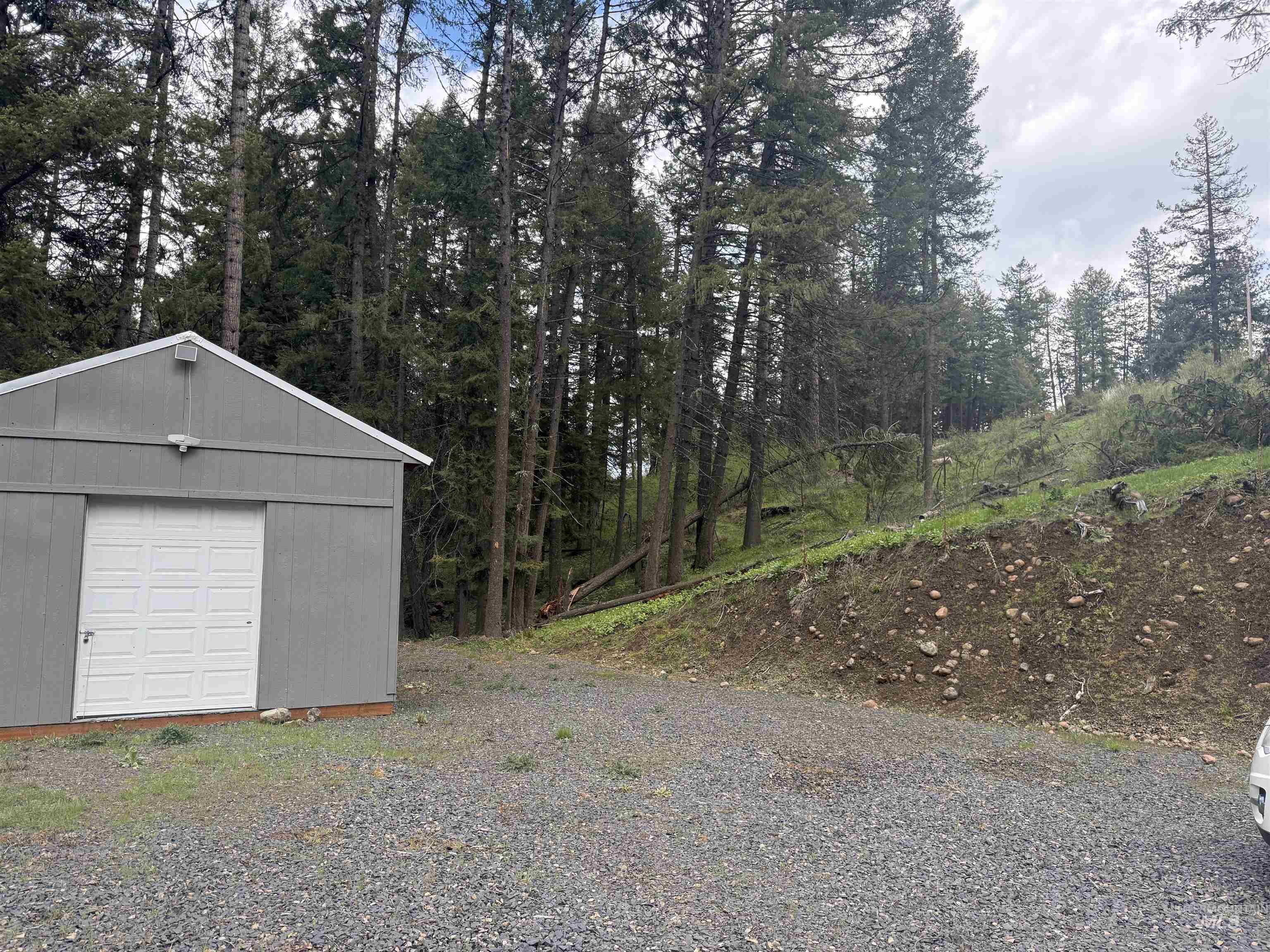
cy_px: 476
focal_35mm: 24
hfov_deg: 71.6
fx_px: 881
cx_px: 635
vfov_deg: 56.8
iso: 100
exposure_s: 1/888
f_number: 1.78
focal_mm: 6.76
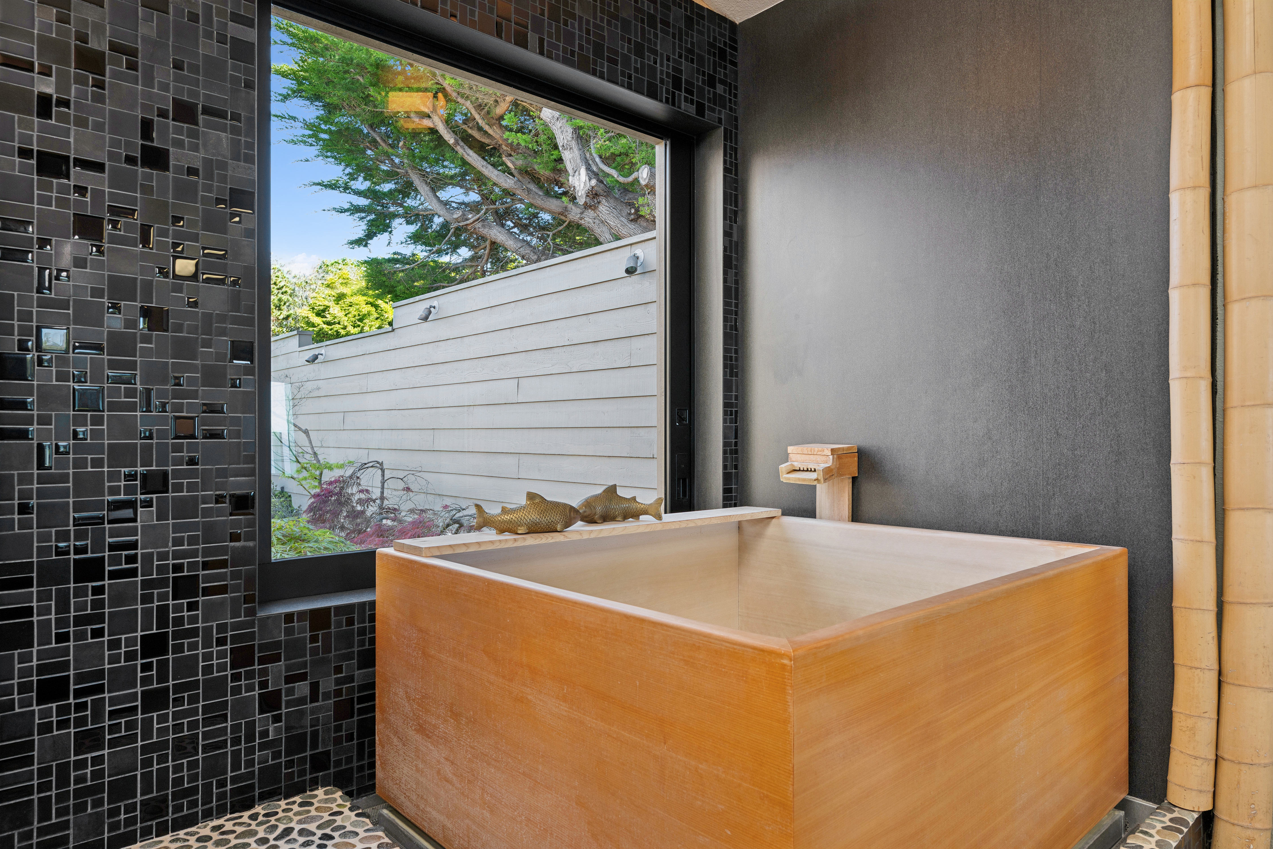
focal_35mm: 22
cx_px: 636
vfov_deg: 58.3
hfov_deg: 79.9
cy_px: 424
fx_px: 760
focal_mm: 21.5
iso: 125
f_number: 8
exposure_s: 1/13
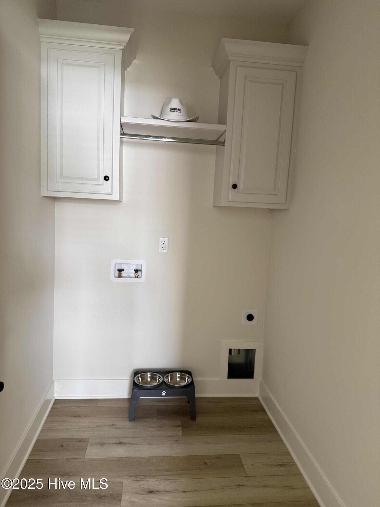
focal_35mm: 24
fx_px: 351
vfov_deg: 71.6
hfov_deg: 56.8
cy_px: 254
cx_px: 190
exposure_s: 1/60
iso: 250
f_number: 1.78
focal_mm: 6.76
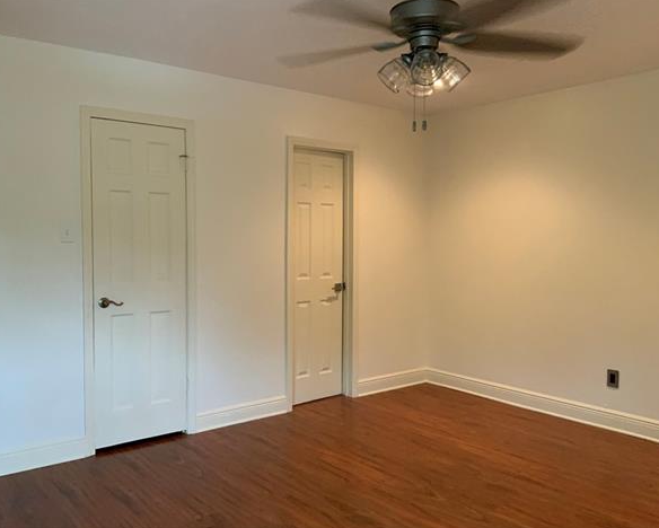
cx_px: 314
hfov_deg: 57.1
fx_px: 605
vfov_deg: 47.2
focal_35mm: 31
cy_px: 264
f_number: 1.8
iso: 200
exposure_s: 1/60
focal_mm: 3
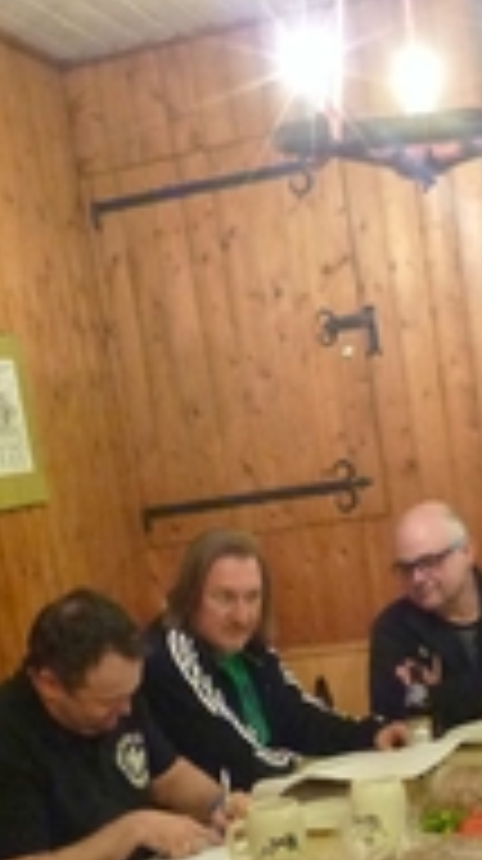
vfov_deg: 31.2
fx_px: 1459
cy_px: 792
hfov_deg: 18.6
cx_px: 360
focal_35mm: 64
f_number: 3.3
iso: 800
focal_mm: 4.9
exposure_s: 1/15
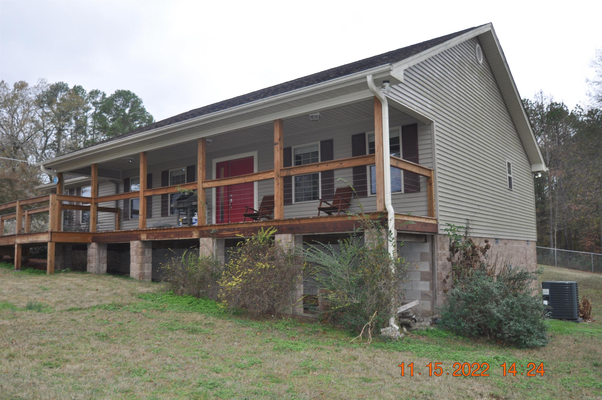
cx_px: 301
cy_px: 200
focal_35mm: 28
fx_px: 476
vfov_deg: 45.6
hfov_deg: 64.6
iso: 200
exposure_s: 1/200
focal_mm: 19
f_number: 5
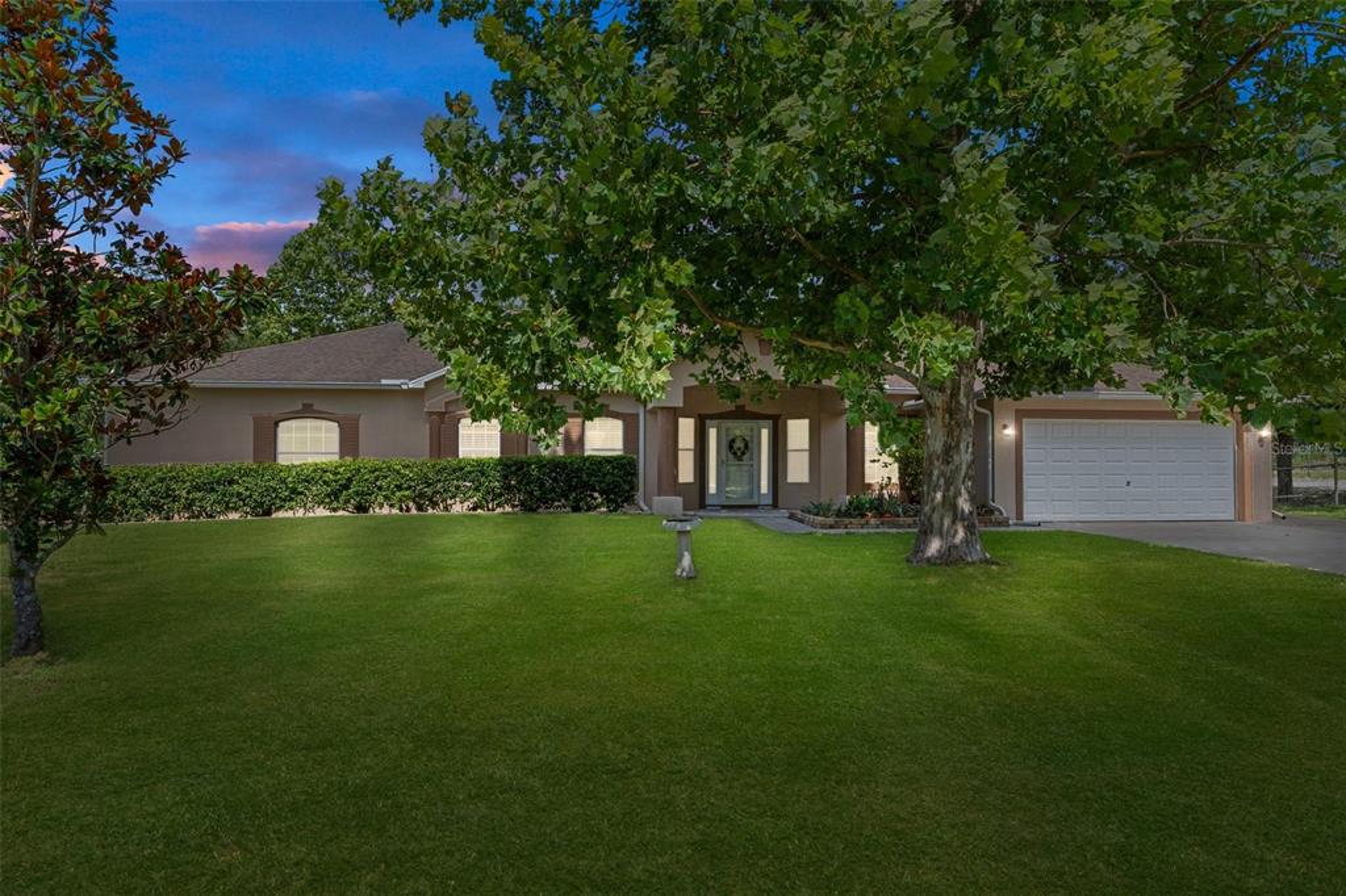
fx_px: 785
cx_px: 673
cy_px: 448
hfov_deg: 81.2
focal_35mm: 21
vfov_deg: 59.5
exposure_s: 1/640
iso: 320
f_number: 8
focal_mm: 14
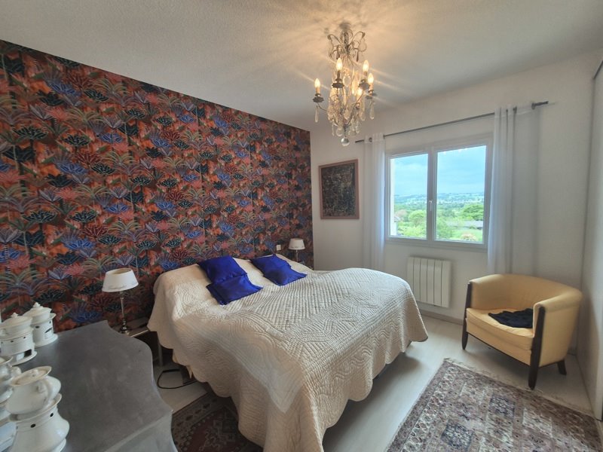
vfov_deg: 89.9
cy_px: 226
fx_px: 226
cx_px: 302
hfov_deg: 106.2
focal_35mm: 13
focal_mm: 2.2
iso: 100
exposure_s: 1/50
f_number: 2.2
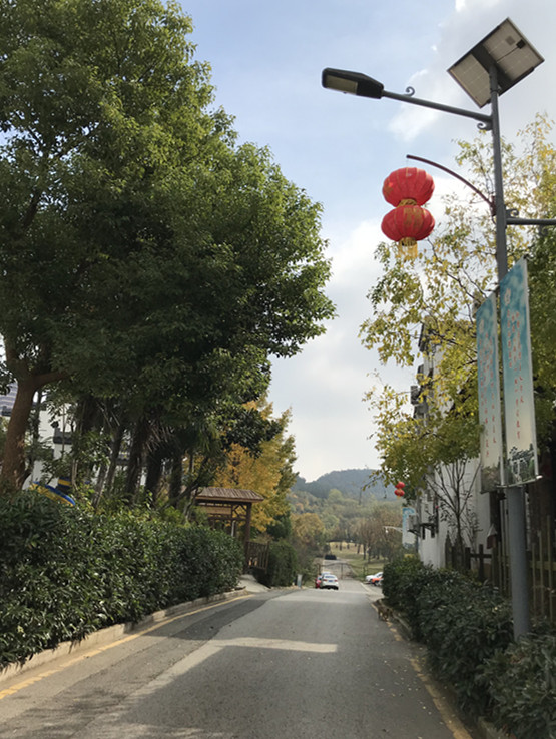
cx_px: 278
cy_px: 370
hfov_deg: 49.8
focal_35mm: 28
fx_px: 599
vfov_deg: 63.4
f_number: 1.8
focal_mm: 3.99
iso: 20
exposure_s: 1/3195
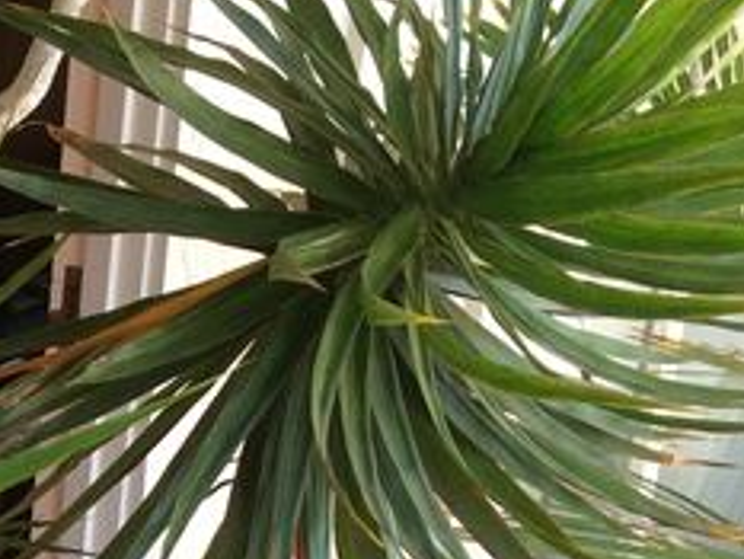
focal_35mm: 116
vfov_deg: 11.9
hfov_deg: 15.3
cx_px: -460
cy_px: 982
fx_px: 2494
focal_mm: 4.12
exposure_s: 1/120
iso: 50
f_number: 2.2
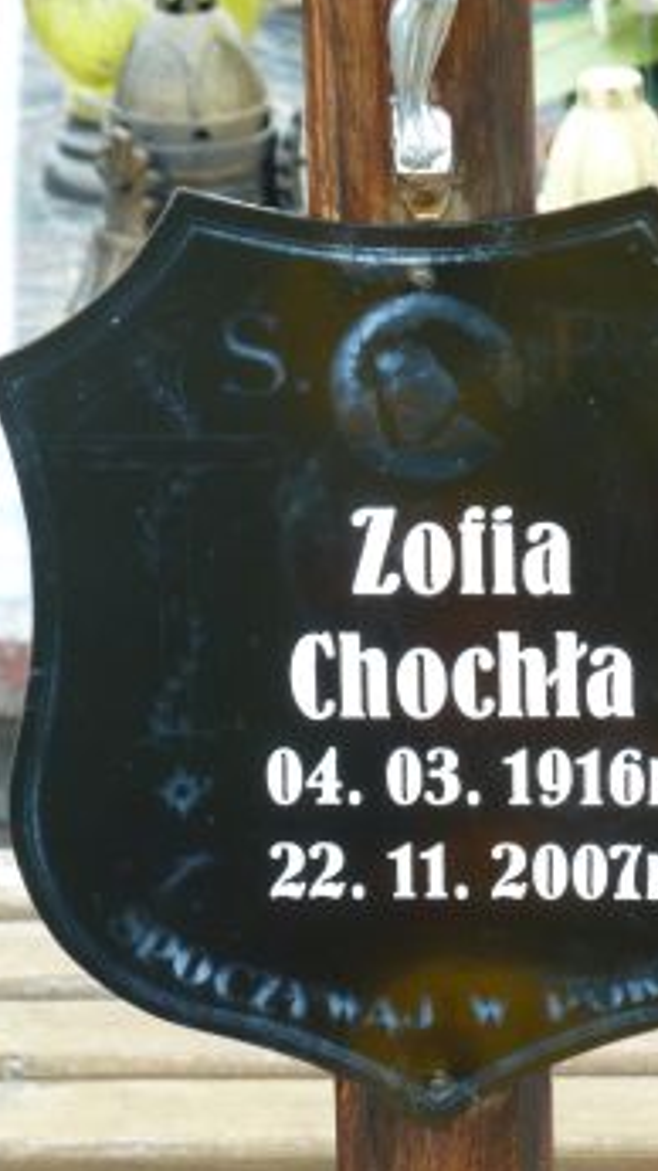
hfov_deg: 4.1
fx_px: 9215
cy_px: 757
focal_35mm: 297
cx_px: 363
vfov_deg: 7.3
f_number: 4.5
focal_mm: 32.1
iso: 125
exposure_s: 1/80
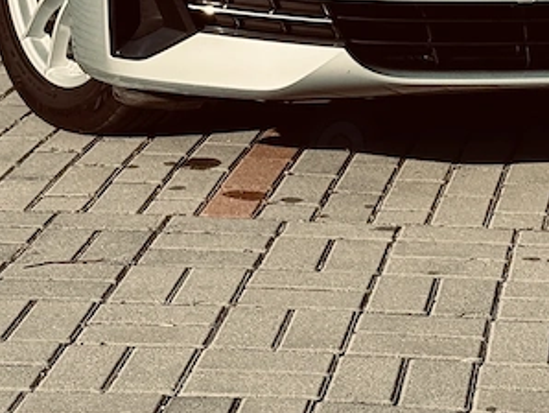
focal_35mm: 161
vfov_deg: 9.0
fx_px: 2555
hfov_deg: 12.2
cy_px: -171
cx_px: 383
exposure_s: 1/6024
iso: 100
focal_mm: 6.76
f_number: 1.78
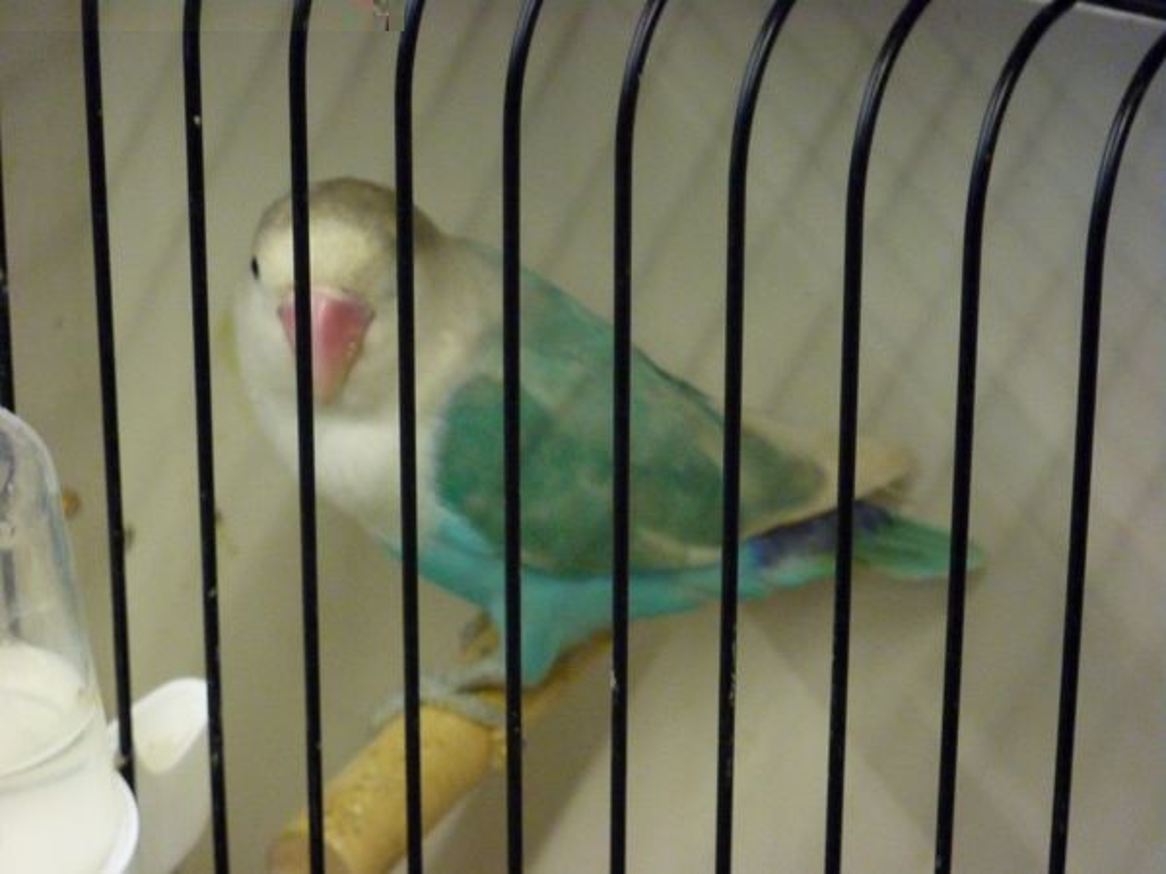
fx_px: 5693
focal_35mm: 169
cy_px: 437
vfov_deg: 8.8
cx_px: 583
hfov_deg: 11.7
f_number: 4.5
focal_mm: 27.8
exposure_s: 1/15
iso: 800
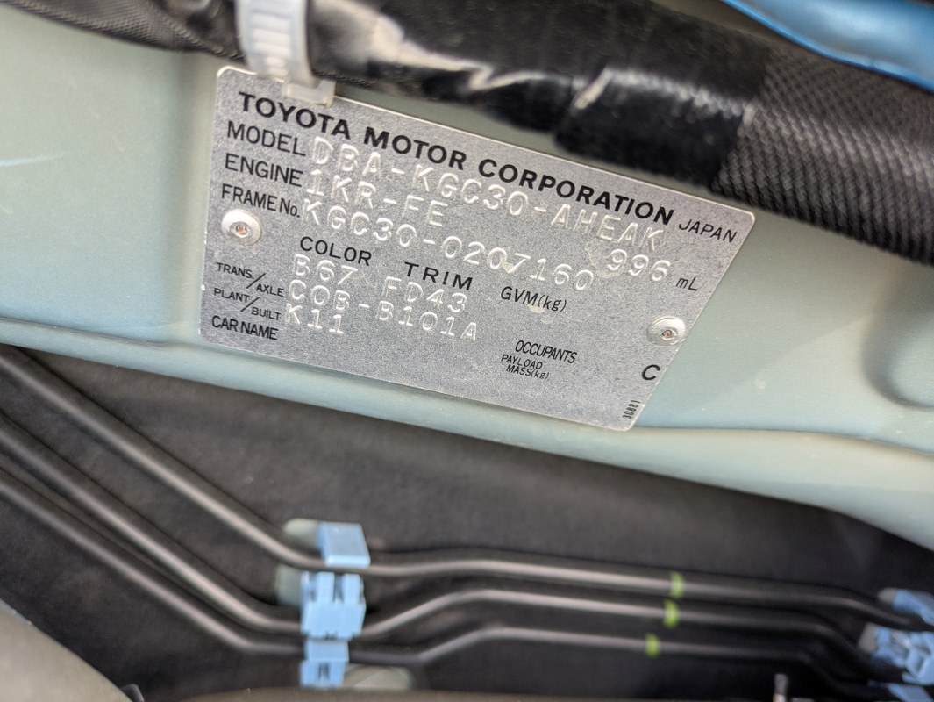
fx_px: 675
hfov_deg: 69.4
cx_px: 467
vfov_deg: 54.9
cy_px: 351
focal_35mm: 25
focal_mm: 5.43
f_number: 1.89
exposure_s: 1/120
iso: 173
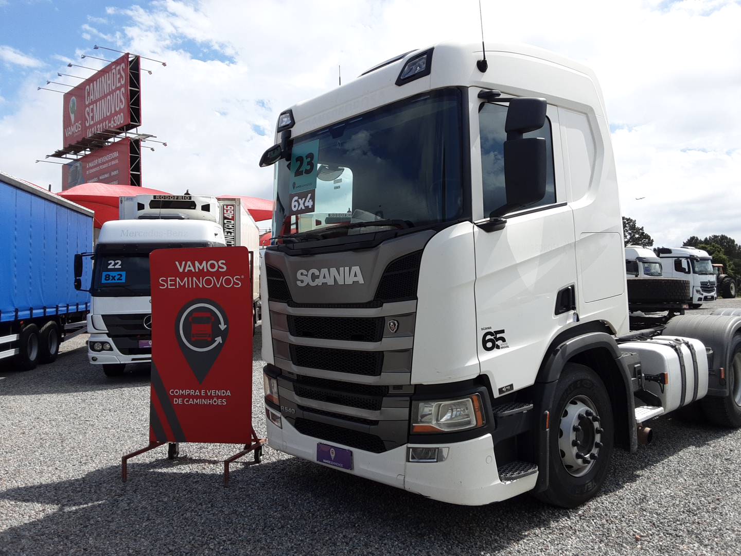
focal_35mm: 28
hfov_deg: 63.4
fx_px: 599
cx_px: 370
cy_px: 278
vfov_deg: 49.7
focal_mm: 2.9
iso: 40
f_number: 1.9
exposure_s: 1/2146
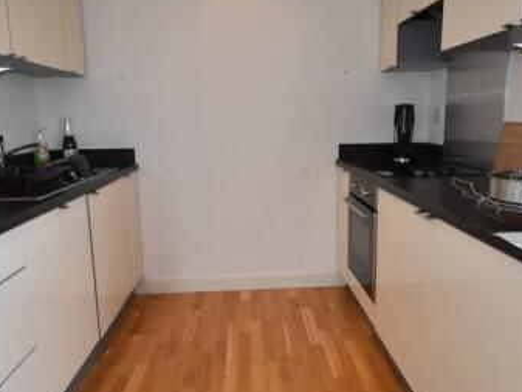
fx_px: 422
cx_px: 269
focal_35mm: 28
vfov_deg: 49.8
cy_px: 196
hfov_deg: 63.4
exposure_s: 1/160
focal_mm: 10
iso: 800
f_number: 4.5
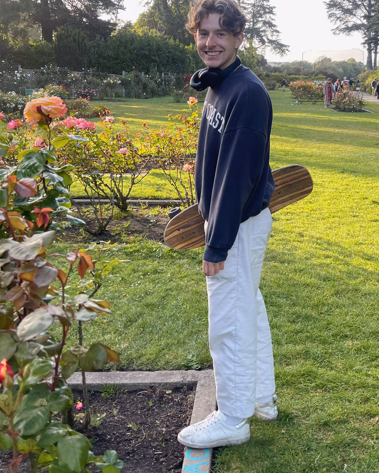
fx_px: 519
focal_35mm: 37
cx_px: 257
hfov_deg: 39.6
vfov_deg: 48.5
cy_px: 169
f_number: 1.6
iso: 32
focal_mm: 5.1
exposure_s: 1/336
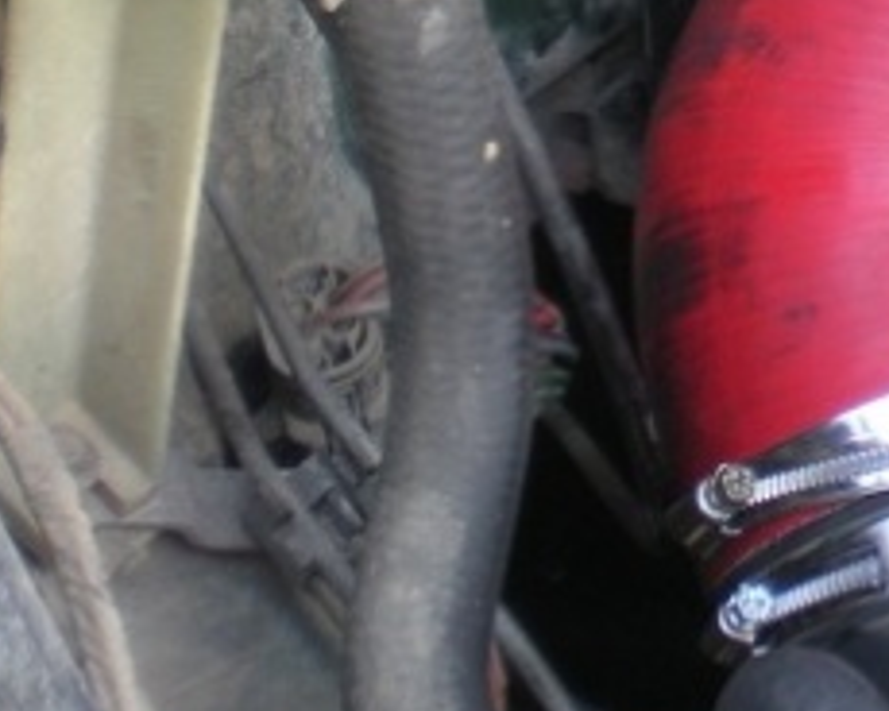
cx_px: 1496
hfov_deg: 13.6
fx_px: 3394
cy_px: -305
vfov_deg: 11.5
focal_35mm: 129
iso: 126
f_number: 3.1
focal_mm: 6.3
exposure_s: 1/59.7
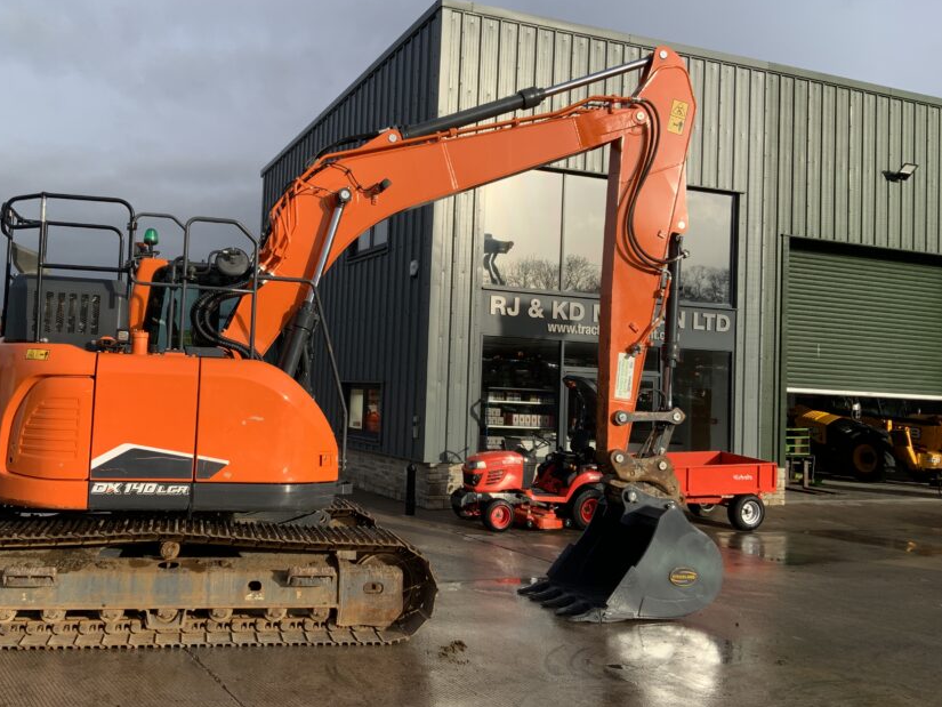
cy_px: 335
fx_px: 980
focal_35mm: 36
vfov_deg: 39.7
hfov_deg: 51.0
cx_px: 375
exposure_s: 1/1626
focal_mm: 3
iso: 16
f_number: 1.8
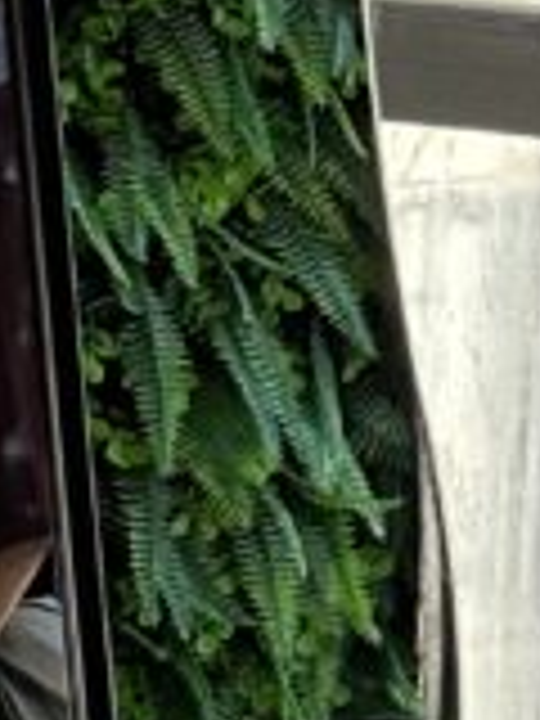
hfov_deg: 3.2
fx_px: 9339
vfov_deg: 4.4
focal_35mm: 449
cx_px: 1566
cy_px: 862
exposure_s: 1/120
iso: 80
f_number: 2.8
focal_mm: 9
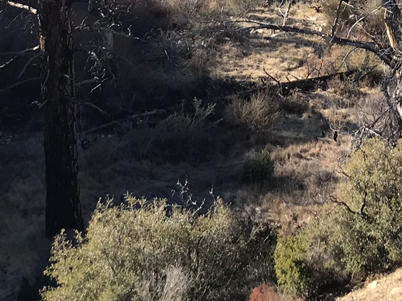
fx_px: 1149
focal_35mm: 99
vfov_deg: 14.5
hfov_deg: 19.6
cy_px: -60
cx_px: 326
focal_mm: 3.99
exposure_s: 1/805
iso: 20
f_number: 1.8
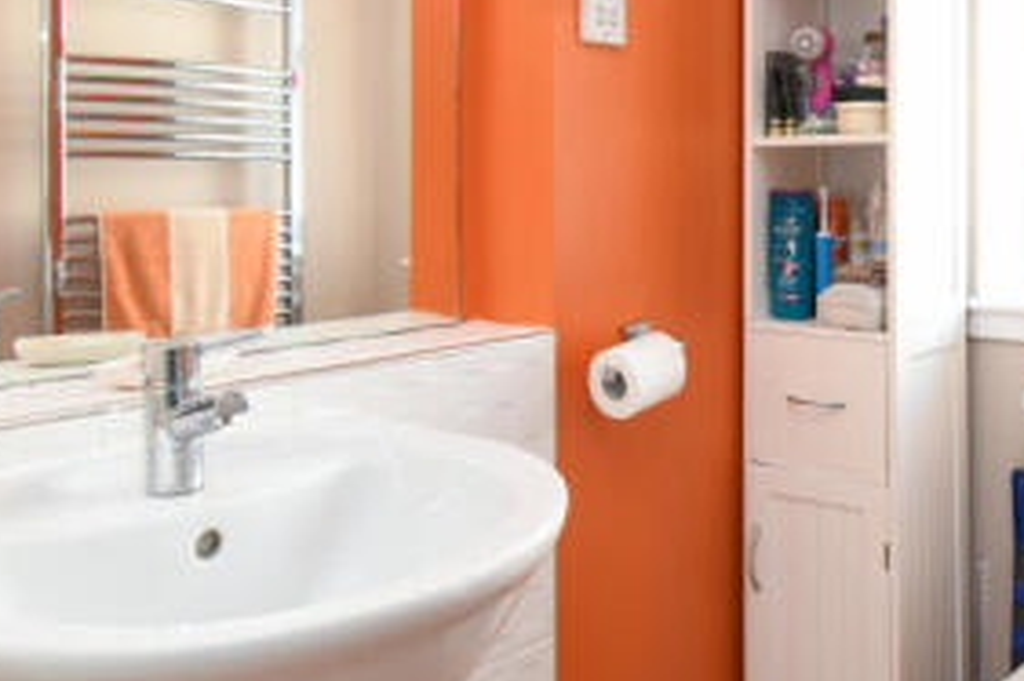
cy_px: 147
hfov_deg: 54.3
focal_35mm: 35
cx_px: 581
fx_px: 995
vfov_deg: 36.7
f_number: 8
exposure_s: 1/5
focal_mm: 10
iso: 320
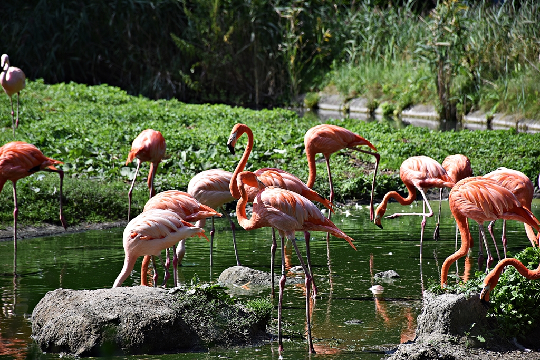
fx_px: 3150
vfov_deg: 6.5
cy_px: 180
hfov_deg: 9.8
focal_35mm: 210
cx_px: 270
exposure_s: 1/500
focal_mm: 140
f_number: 5.6
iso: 200
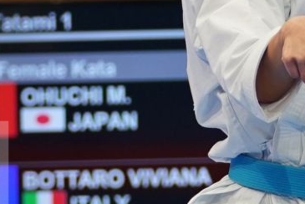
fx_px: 6681
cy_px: 197
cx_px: 214
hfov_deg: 2.6
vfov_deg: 1.7
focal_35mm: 788
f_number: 2.8
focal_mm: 107
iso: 800
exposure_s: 1/500
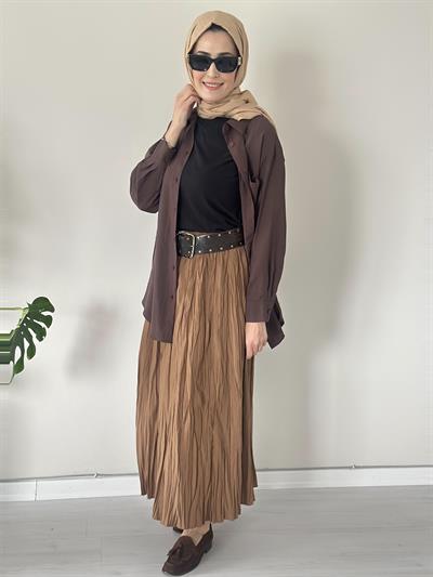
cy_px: 288
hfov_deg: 30.3
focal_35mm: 48
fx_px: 800
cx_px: 216
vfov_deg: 39.6
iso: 400
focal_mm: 6.86
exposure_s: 1/46
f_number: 1.78
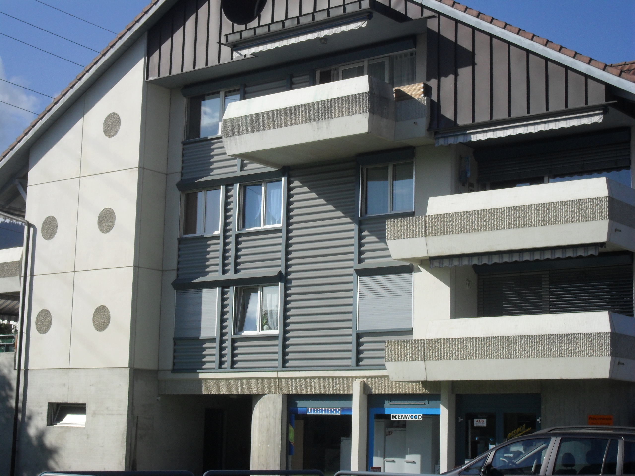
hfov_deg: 29.4
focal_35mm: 66
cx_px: 318
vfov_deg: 22.3
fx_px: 1211
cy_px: 238
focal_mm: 11.7
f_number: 11.8
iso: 100
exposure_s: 1/180
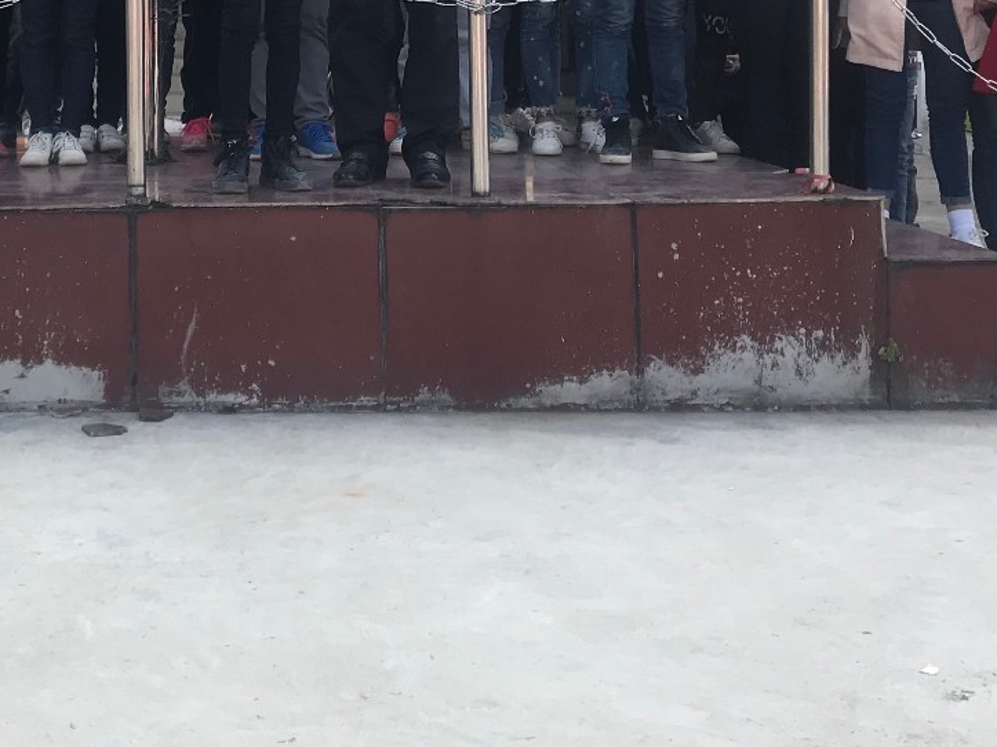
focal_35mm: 62
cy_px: -22
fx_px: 1785
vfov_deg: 22.6
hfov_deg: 30.5
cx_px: 210
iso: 20
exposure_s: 1/570
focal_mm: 3.99
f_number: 1.8
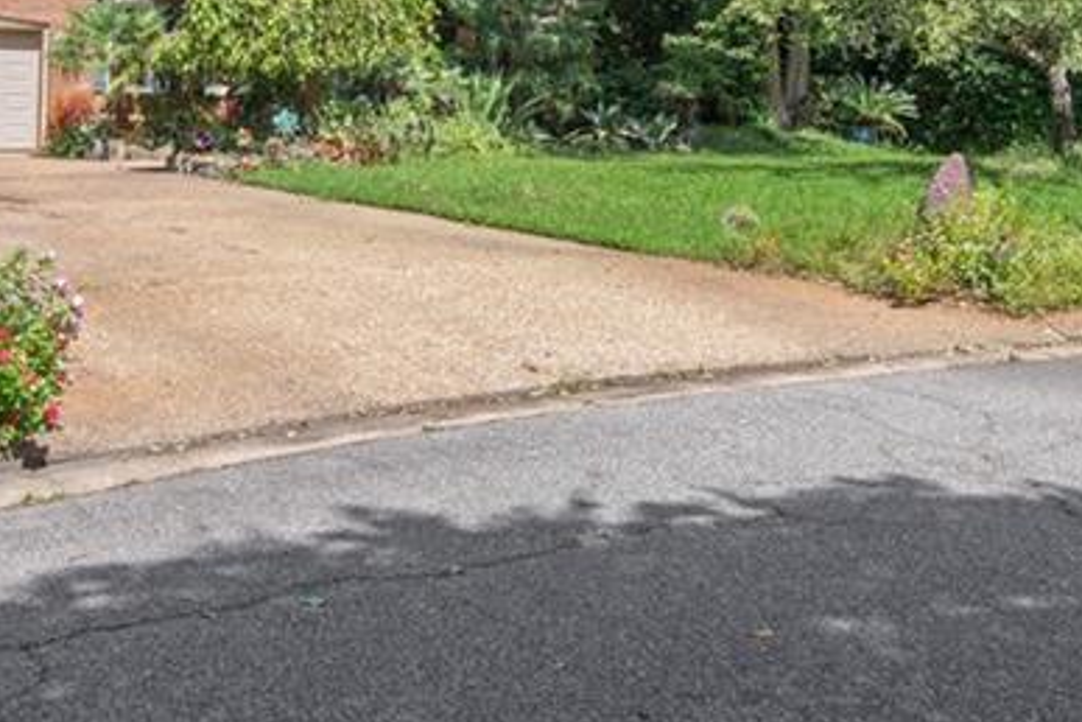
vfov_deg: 28.5
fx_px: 1352
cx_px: 467
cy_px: 50
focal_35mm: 45
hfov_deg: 43.5
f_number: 8
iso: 200
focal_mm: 17
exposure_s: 1/250
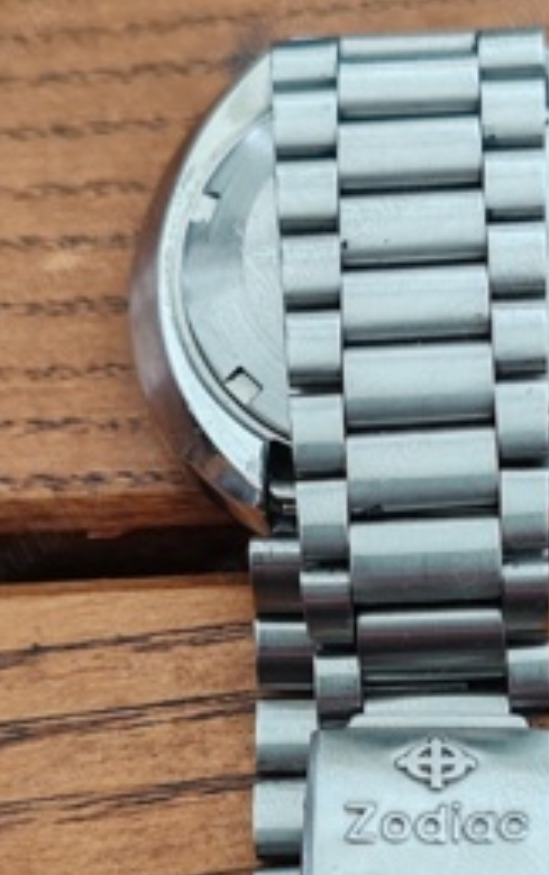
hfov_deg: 14.8
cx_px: 438
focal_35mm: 88
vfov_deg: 23.5
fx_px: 2102
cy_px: 565
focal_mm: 6.12
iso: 200
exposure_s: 1/100
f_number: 1.9
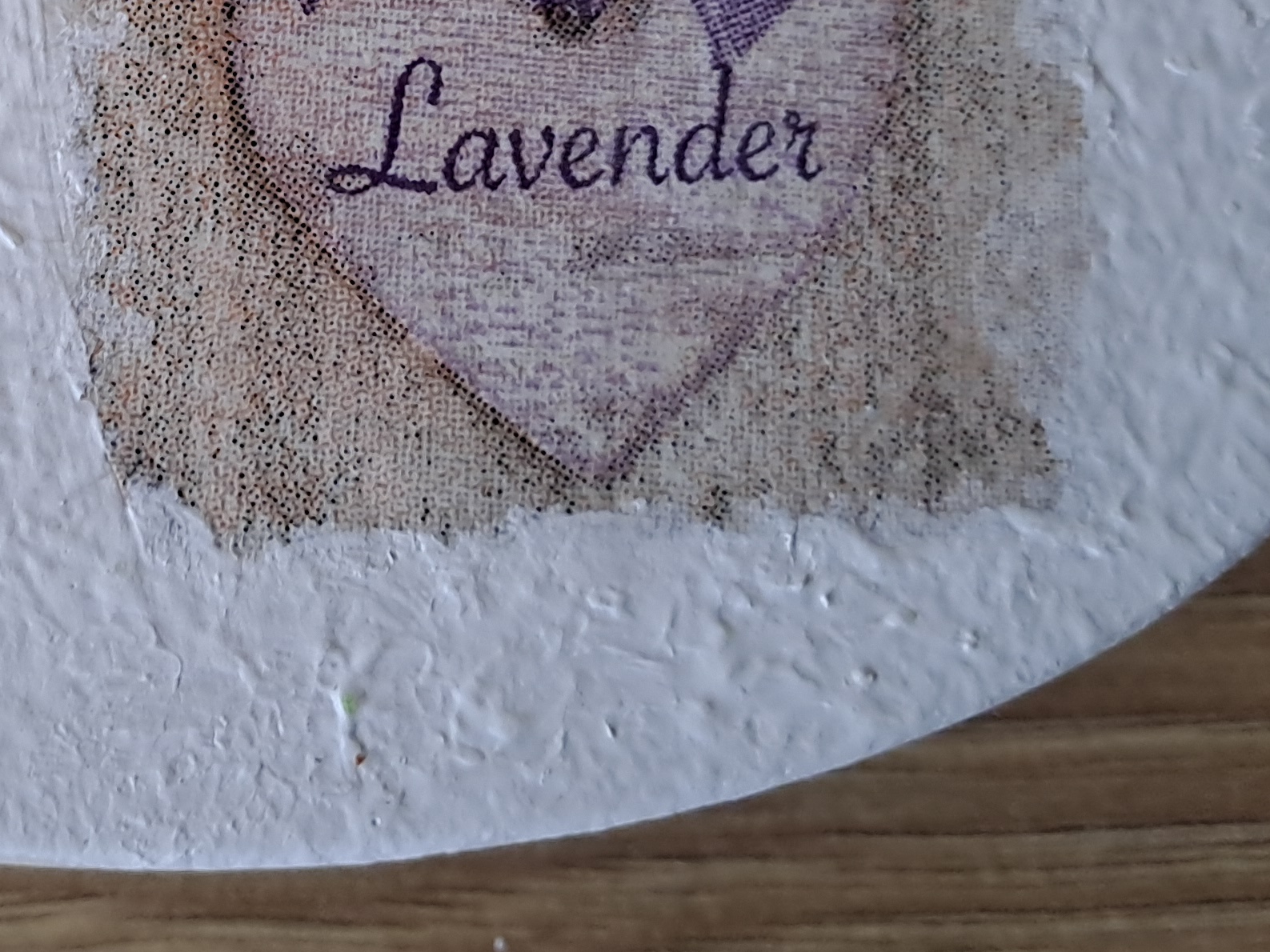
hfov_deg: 29.2
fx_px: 2311
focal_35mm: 63
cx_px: 70
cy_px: 19
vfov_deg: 22.5
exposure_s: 1/30
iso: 320
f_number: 1.8
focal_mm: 4.65
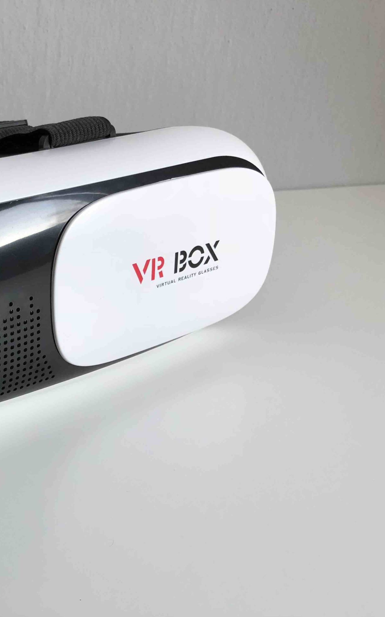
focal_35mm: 40
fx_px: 672
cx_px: -8
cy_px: 308
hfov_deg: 29.7
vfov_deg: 49.3
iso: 32
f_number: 1.8
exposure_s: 1/30
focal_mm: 4
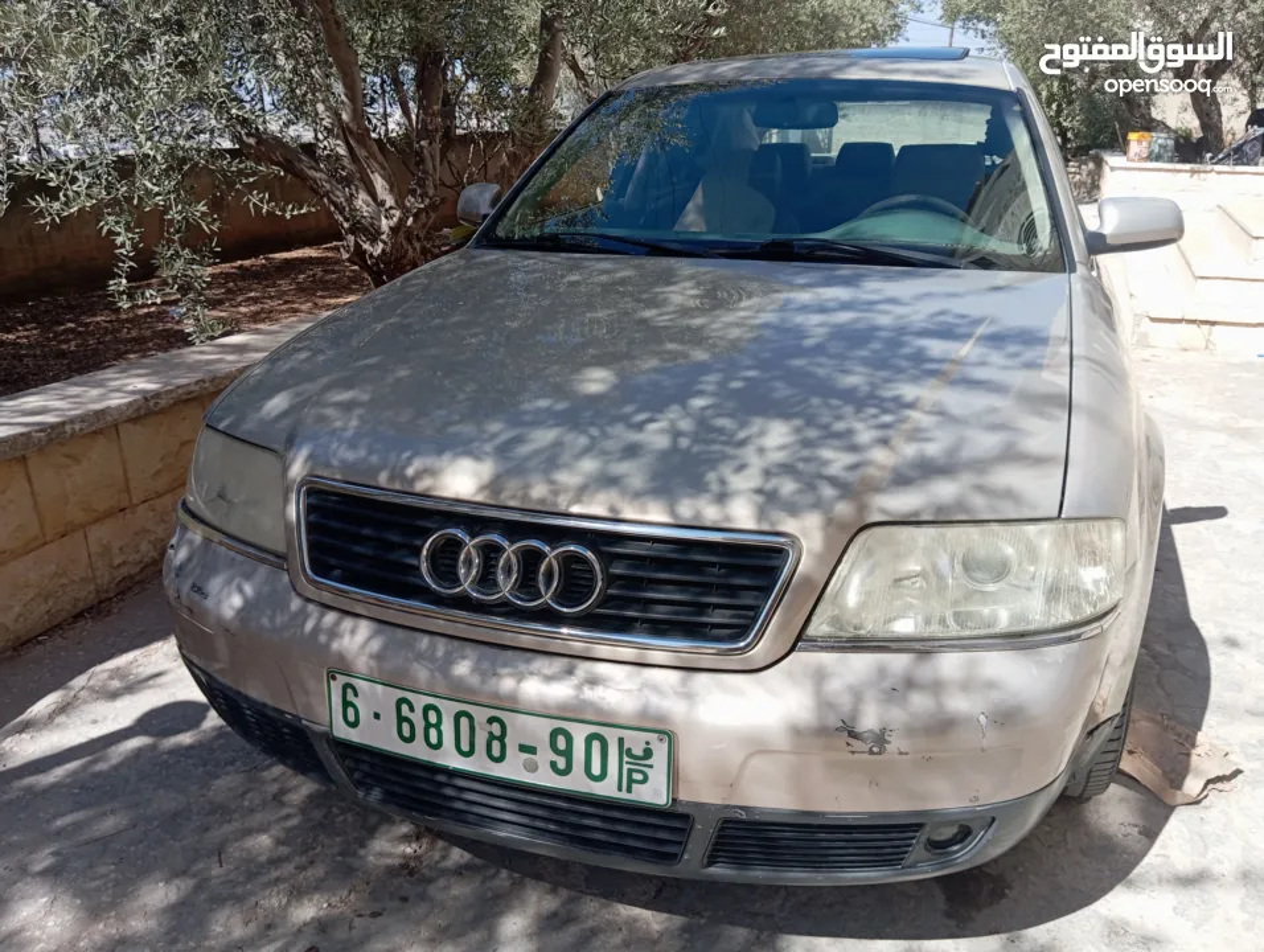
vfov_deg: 49.9
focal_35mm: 28
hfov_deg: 63.4
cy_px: 476
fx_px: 1024
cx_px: 632
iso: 57
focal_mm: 4.22
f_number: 1.8
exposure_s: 1/476
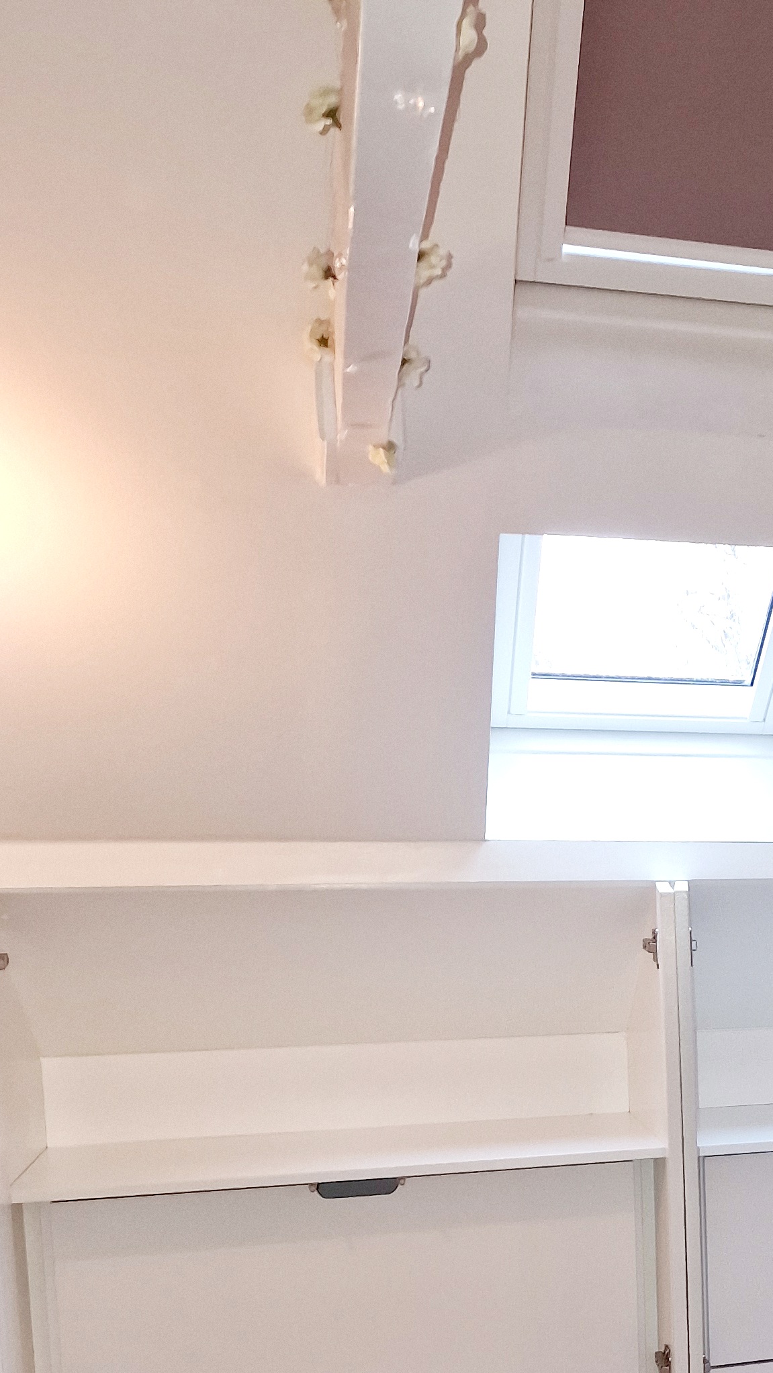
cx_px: 970
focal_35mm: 49
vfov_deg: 40.6
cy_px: 1073
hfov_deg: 22.2
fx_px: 1785
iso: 400
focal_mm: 6.4
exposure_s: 1/100
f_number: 1.8
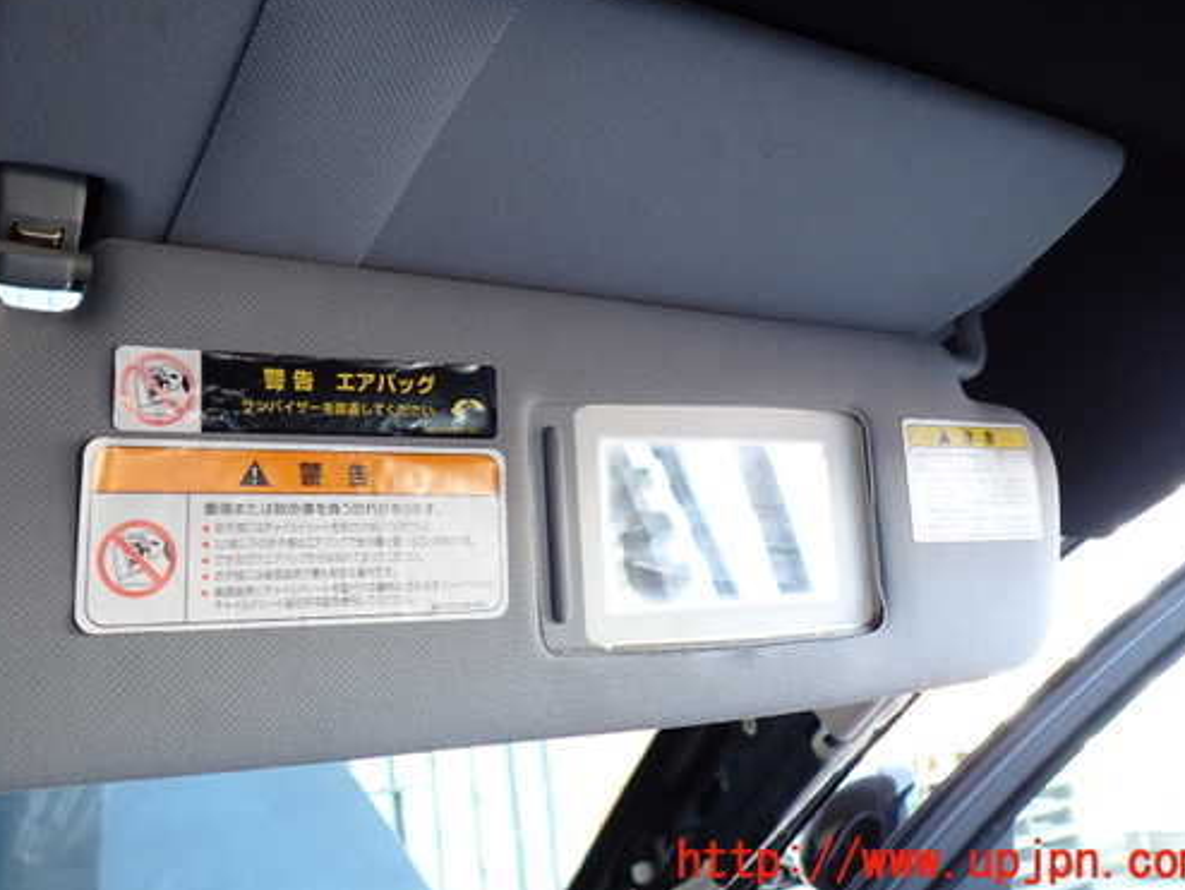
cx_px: 499
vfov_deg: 41.6
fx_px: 1164
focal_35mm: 34
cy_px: 353
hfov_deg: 53.7
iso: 200
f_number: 2.2
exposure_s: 1/50
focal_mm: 5.05
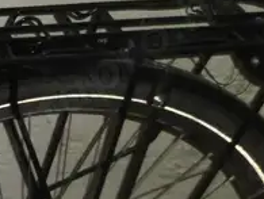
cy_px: 106
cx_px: -329
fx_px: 1016
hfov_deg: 12.3
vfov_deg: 11.2
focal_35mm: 133
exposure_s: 1/45
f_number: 3.3
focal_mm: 4.9
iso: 100
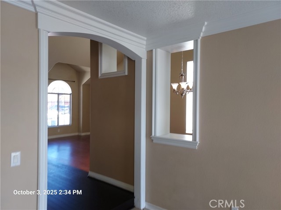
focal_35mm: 24
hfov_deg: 71.6
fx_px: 195
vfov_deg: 56.8
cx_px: 140
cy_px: 105
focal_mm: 4.6
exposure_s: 1/60
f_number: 1.8
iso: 64
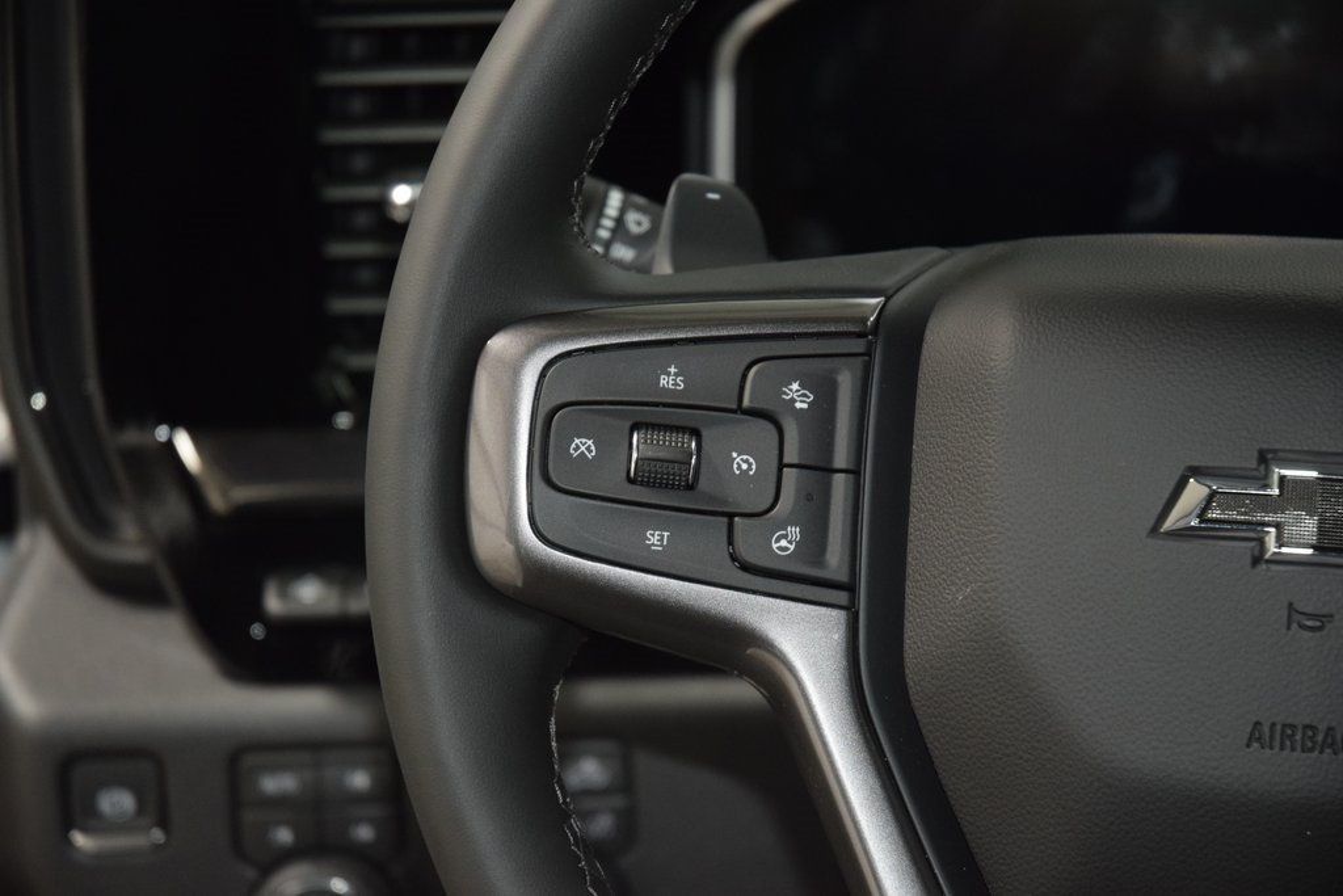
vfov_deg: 13.0
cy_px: 448
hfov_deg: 19.5
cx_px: 672
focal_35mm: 105
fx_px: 3917
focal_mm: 70
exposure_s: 1/40
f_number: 4.5
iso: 1800
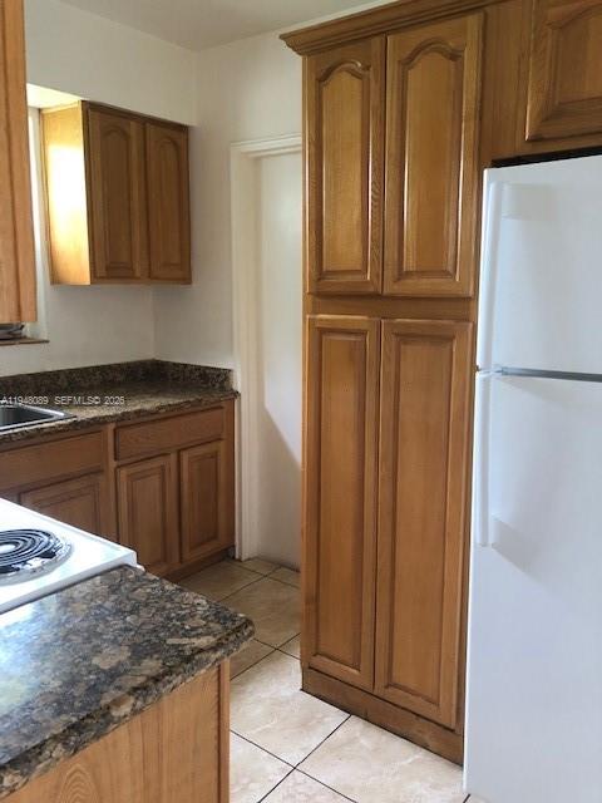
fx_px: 649
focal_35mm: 28
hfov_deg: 49.7
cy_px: 402
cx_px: 301
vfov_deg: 63.4
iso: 100
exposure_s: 1/11
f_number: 1.8
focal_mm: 4
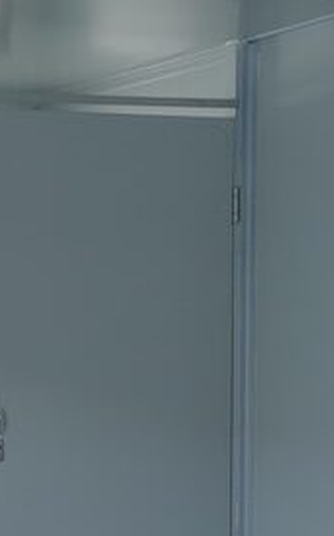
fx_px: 1227
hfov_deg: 14.9
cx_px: -88
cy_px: 432
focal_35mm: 84
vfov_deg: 24.3
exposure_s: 1/100
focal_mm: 5.56
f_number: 1.6
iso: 50
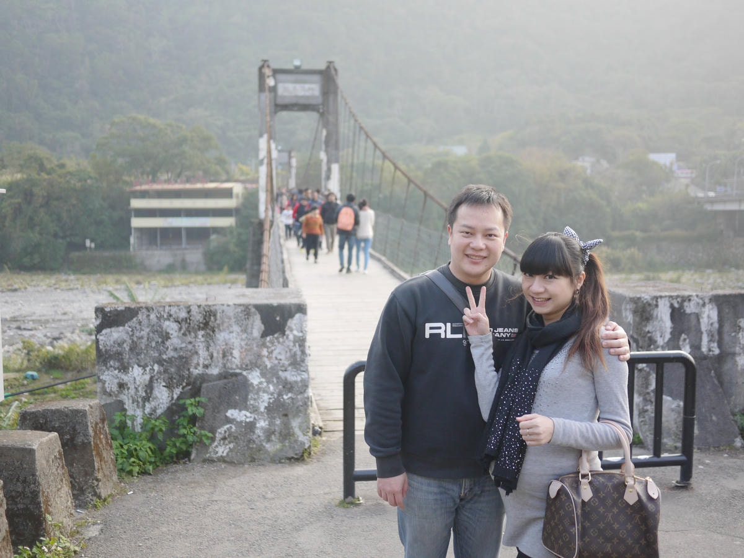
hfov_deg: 46.8
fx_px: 860
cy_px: 279
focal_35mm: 40
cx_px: 372
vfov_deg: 36.0
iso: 160
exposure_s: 1/800
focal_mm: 20
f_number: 1.8
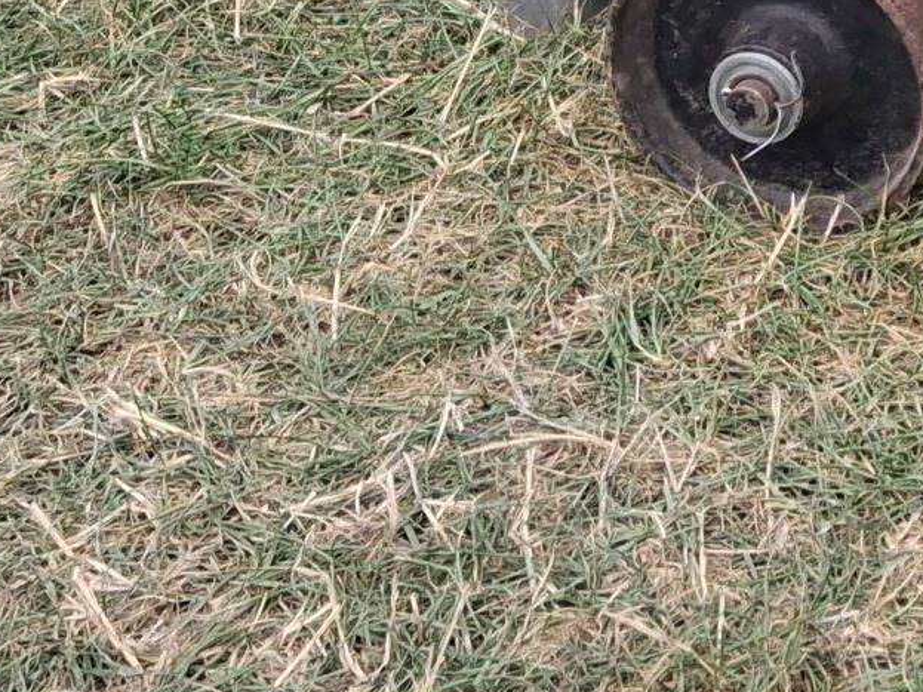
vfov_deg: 12.2
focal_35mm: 111
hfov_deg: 15.9
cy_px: -550
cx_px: 1474
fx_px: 2959
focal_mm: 4
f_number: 1.8
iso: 20
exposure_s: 1/313
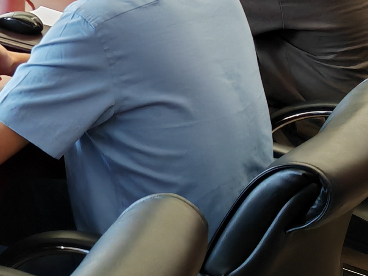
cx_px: -43
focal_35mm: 114
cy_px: -68
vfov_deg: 12.6
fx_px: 1212
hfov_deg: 16.7
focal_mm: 5.52
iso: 125
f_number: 1.9
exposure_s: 1/100
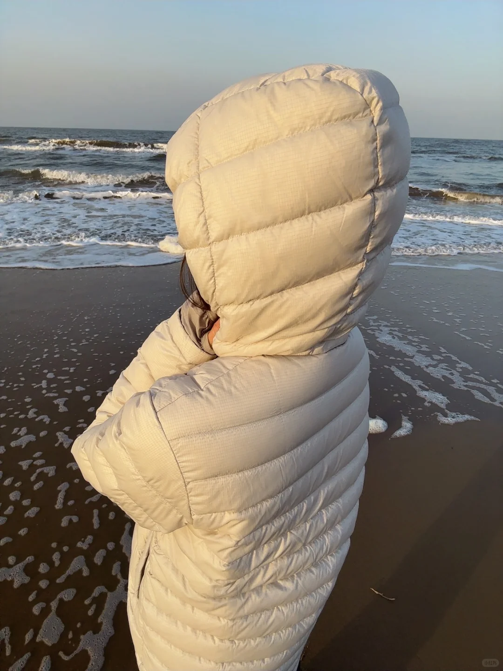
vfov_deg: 73.9
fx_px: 446
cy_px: 336
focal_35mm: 23
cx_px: 252
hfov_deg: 58.9
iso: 25
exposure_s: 1/885
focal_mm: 2.69
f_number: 1.9
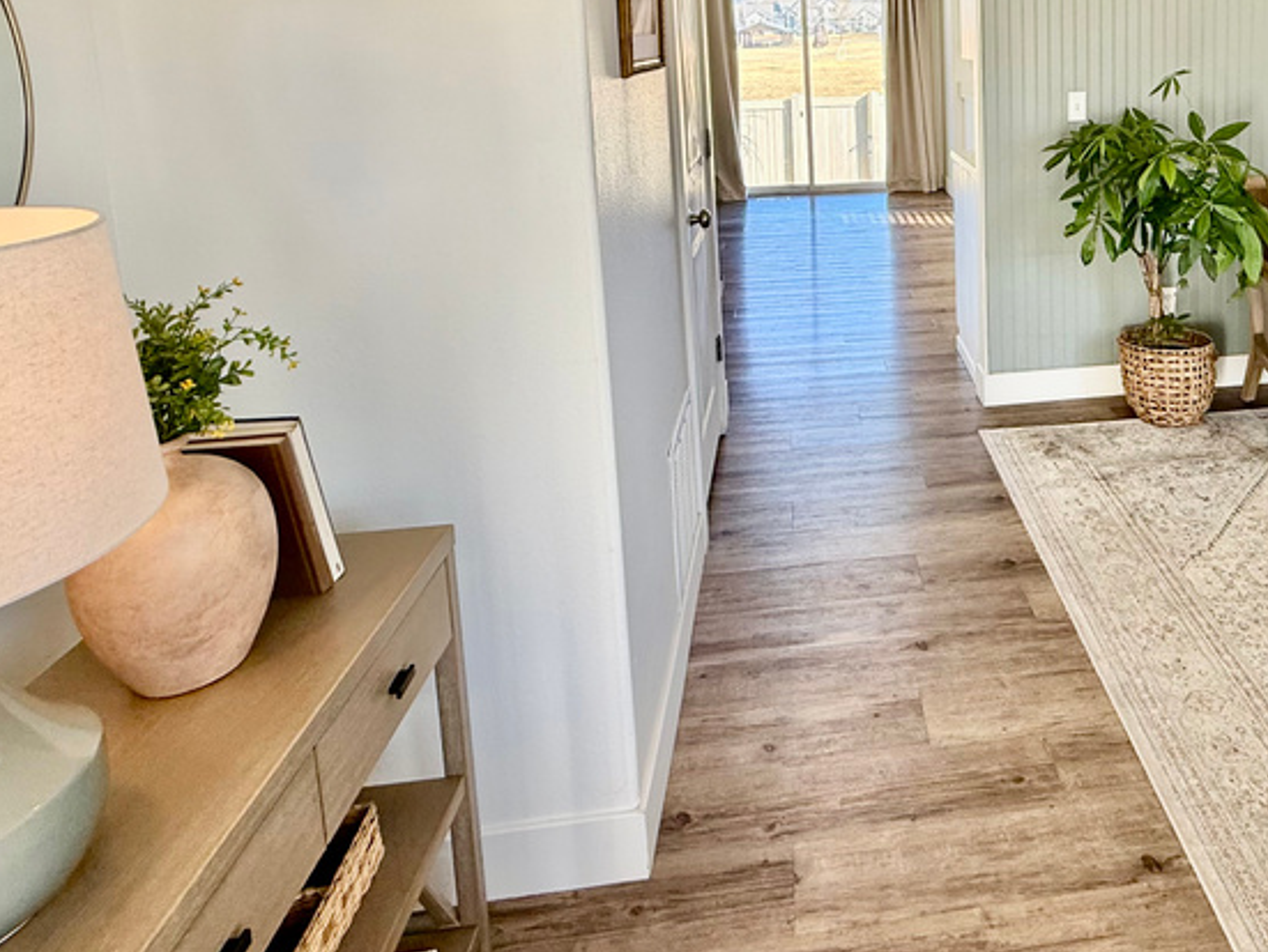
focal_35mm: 26
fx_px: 953
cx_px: 927
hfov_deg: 63.9
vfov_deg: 49.0
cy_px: 147
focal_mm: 2.22
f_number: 2.2
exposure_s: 1/120
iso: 100
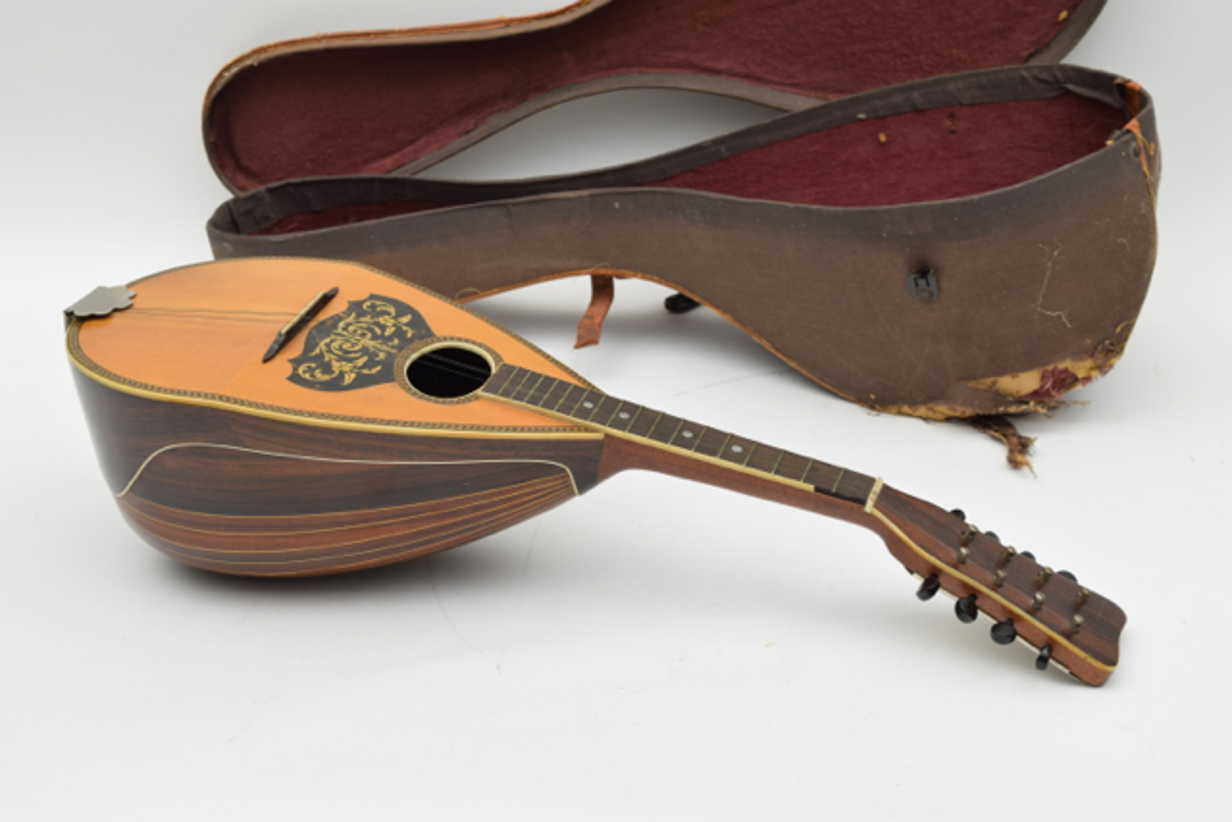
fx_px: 2567
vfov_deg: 18.2
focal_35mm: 75
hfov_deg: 27.0
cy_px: 411
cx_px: 616
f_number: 9
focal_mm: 50
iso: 100
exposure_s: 1/125
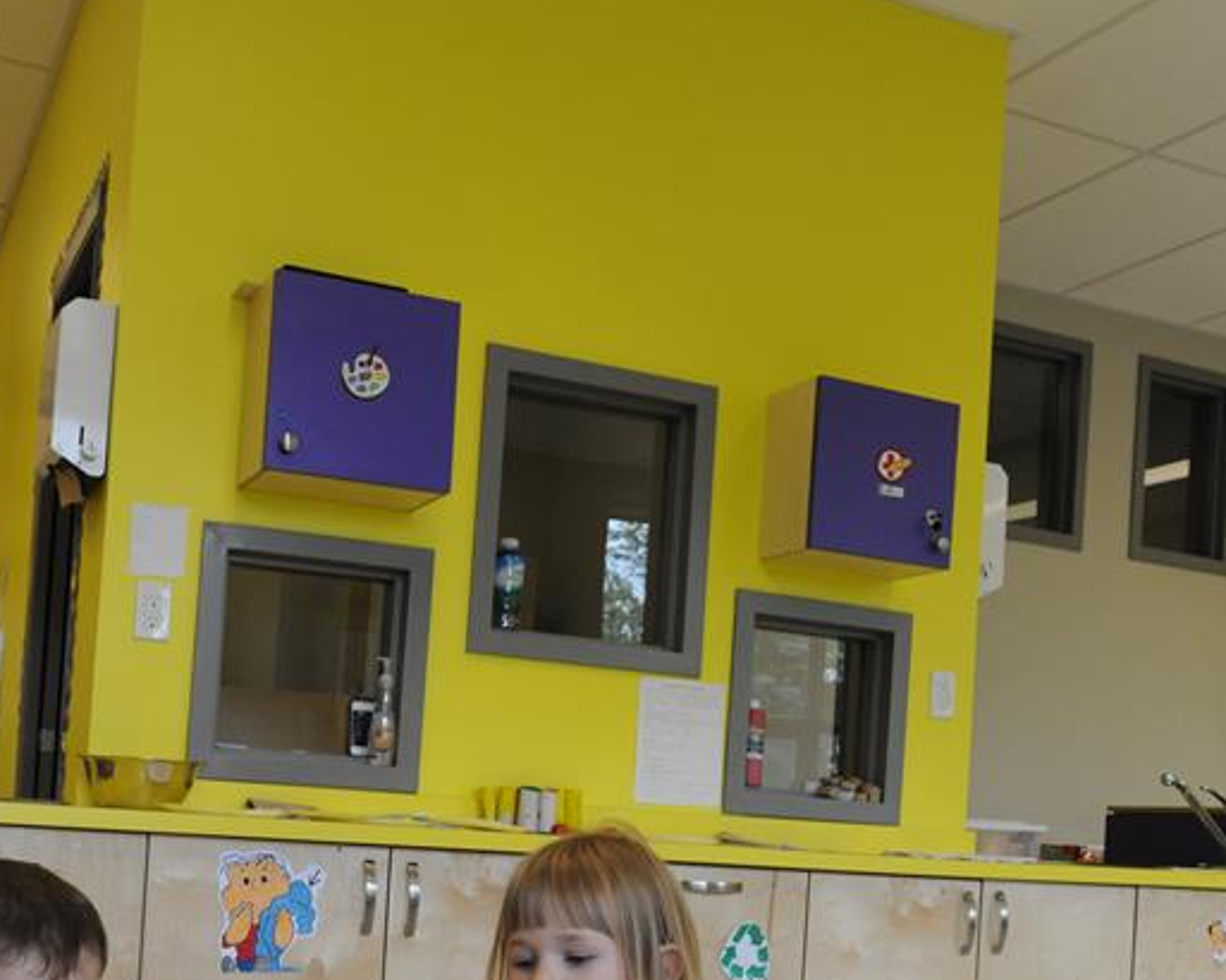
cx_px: 578
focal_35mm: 45
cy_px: 800
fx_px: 1632
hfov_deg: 41.2
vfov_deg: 32.4
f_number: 7.1
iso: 1600
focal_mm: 24
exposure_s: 1/250
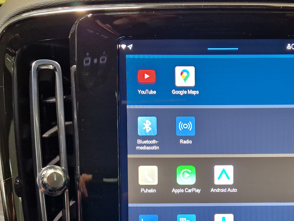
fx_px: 391
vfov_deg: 30.2
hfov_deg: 40.6
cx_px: 204
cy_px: 197
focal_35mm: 46
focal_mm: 5.4
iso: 400
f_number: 1.8
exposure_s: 1/100
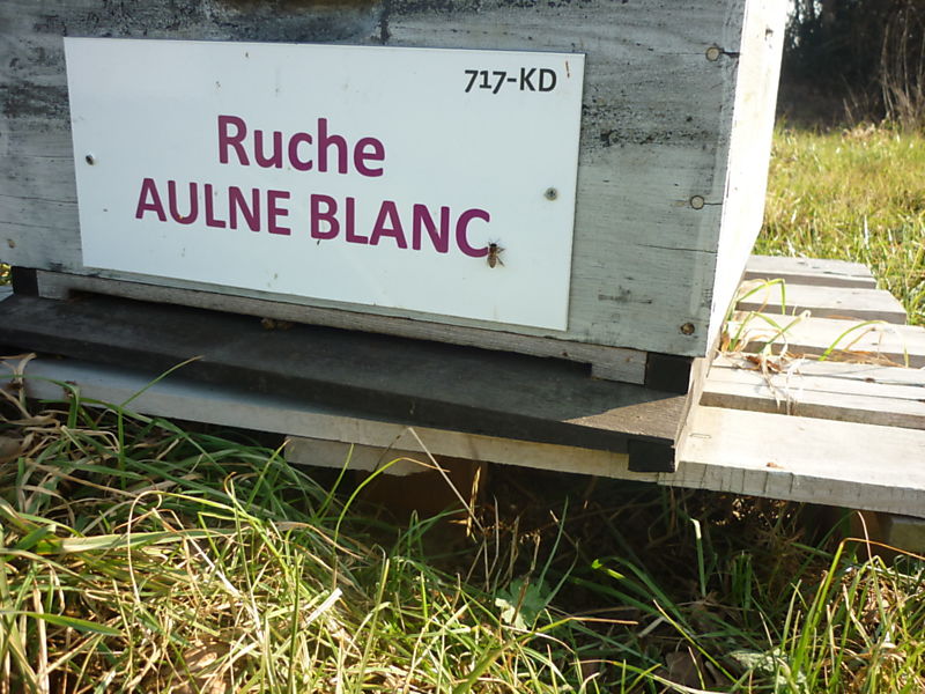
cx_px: 462
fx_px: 882
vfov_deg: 42.9
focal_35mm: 33
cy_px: 347
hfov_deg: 55.4
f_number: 2.8
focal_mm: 5.5
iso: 80
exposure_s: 1/320
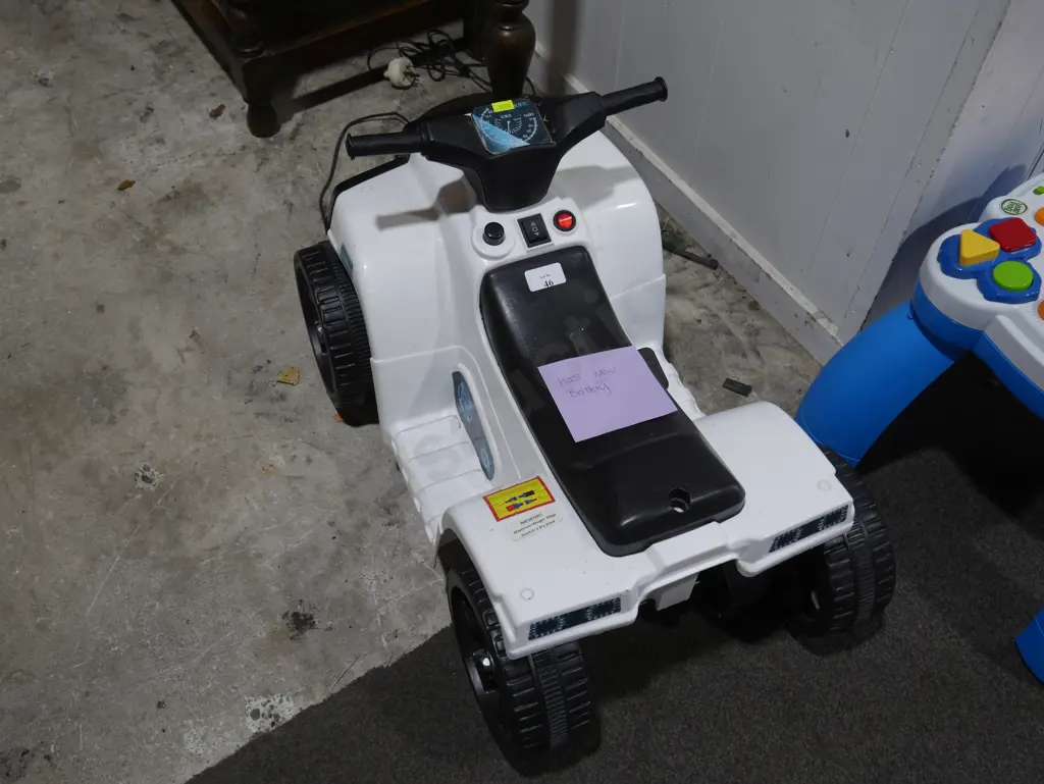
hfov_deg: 51.3
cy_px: 392
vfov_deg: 39.7
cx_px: 522
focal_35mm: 36
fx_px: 1086
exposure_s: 1/100
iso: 200
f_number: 4.5
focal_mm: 18
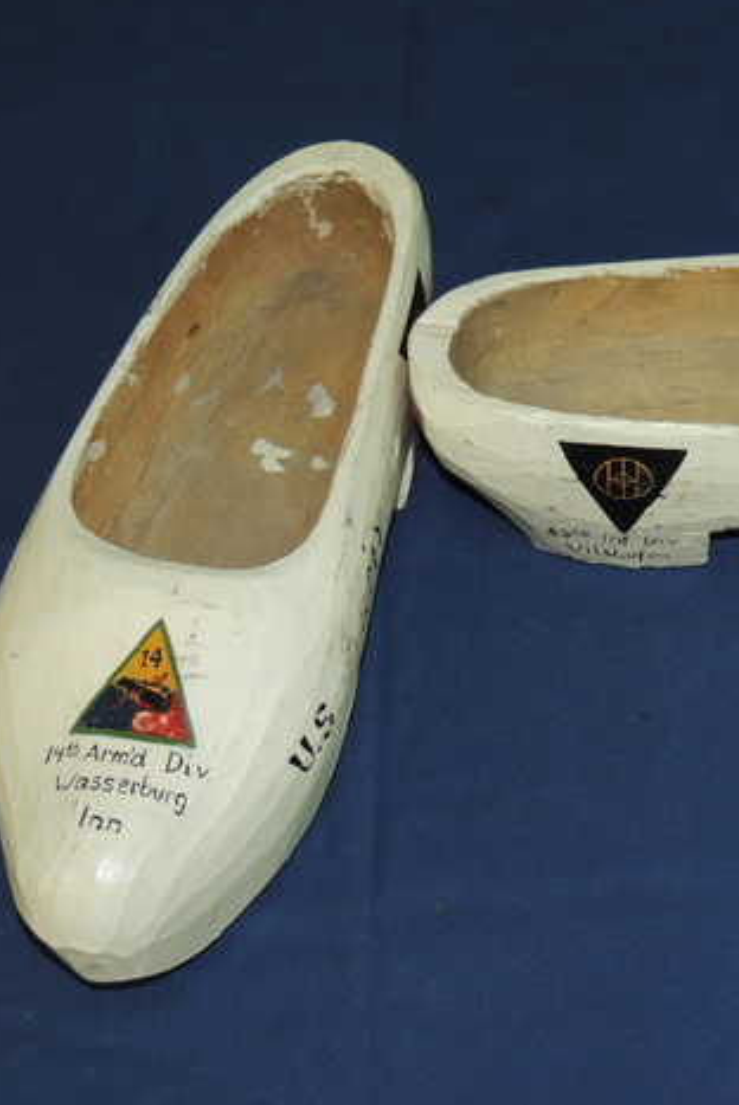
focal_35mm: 66
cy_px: 548
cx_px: 615
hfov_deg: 20.4
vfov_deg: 30.5
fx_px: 2029
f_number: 3.5
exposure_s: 1/30
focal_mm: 8.3
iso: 200
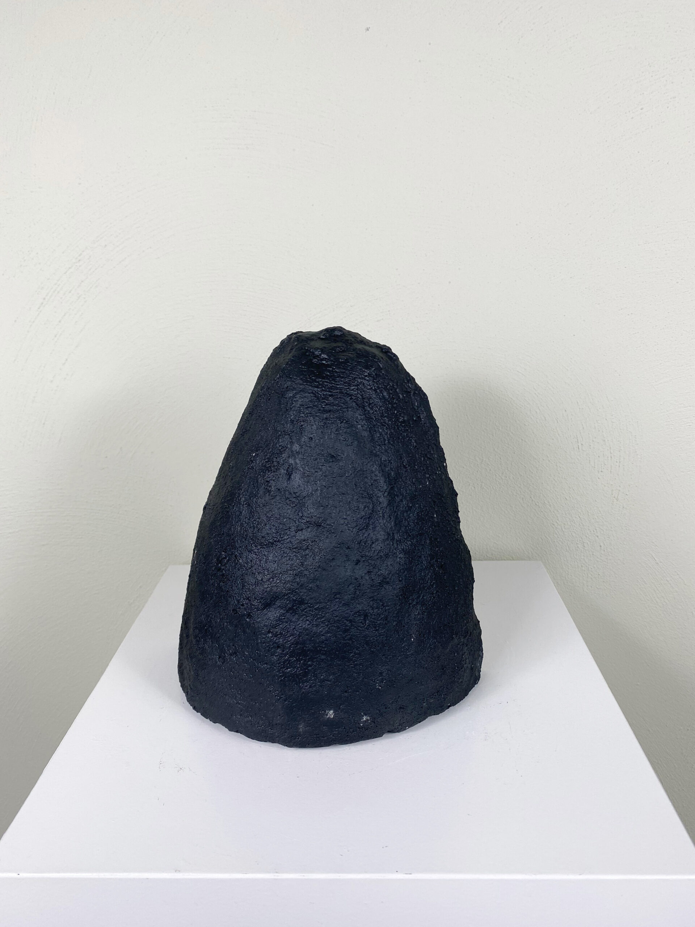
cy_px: 464
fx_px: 696
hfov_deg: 53.1
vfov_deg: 67.3
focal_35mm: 26
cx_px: 348
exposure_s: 1/172
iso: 50
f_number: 1.8
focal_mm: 4.25
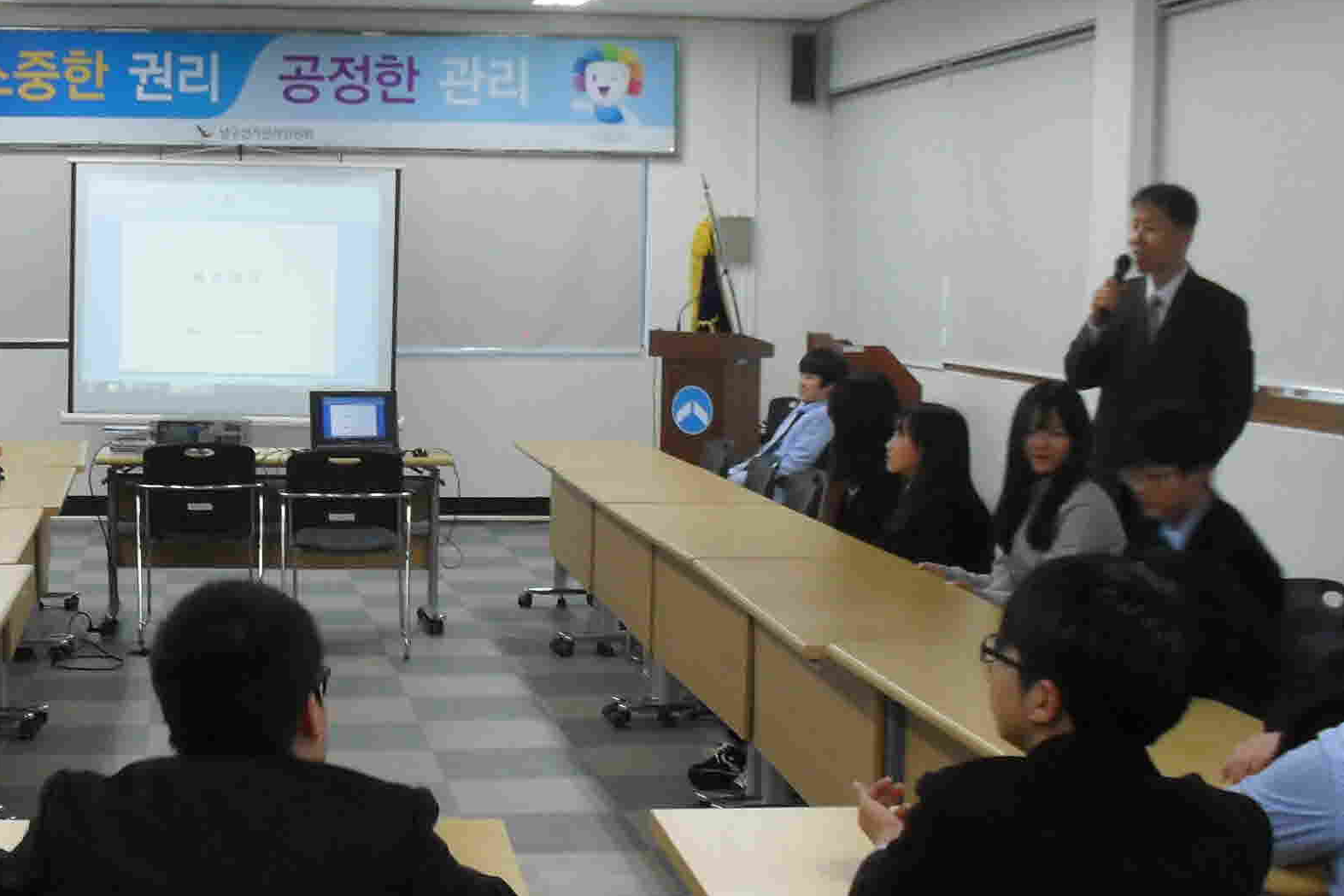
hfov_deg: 33.0
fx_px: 2239
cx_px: 420
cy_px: 560
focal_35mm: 60
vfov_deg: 22.6
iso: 200
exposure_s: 1/20
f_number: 3.2
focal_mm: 6.3
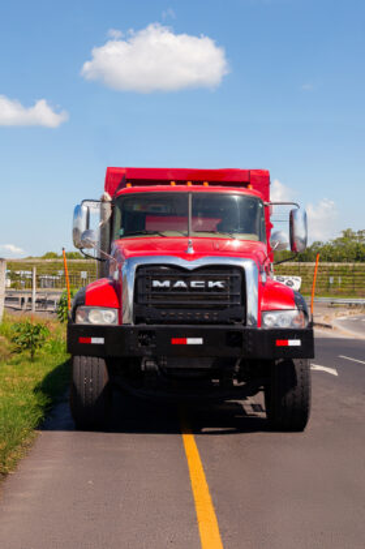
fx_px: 548
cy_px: 274
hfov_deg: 36.8
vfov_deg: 53.2
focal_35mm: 36
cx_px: 182
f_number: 7.1
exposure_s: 1/320
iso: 100
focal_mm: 24
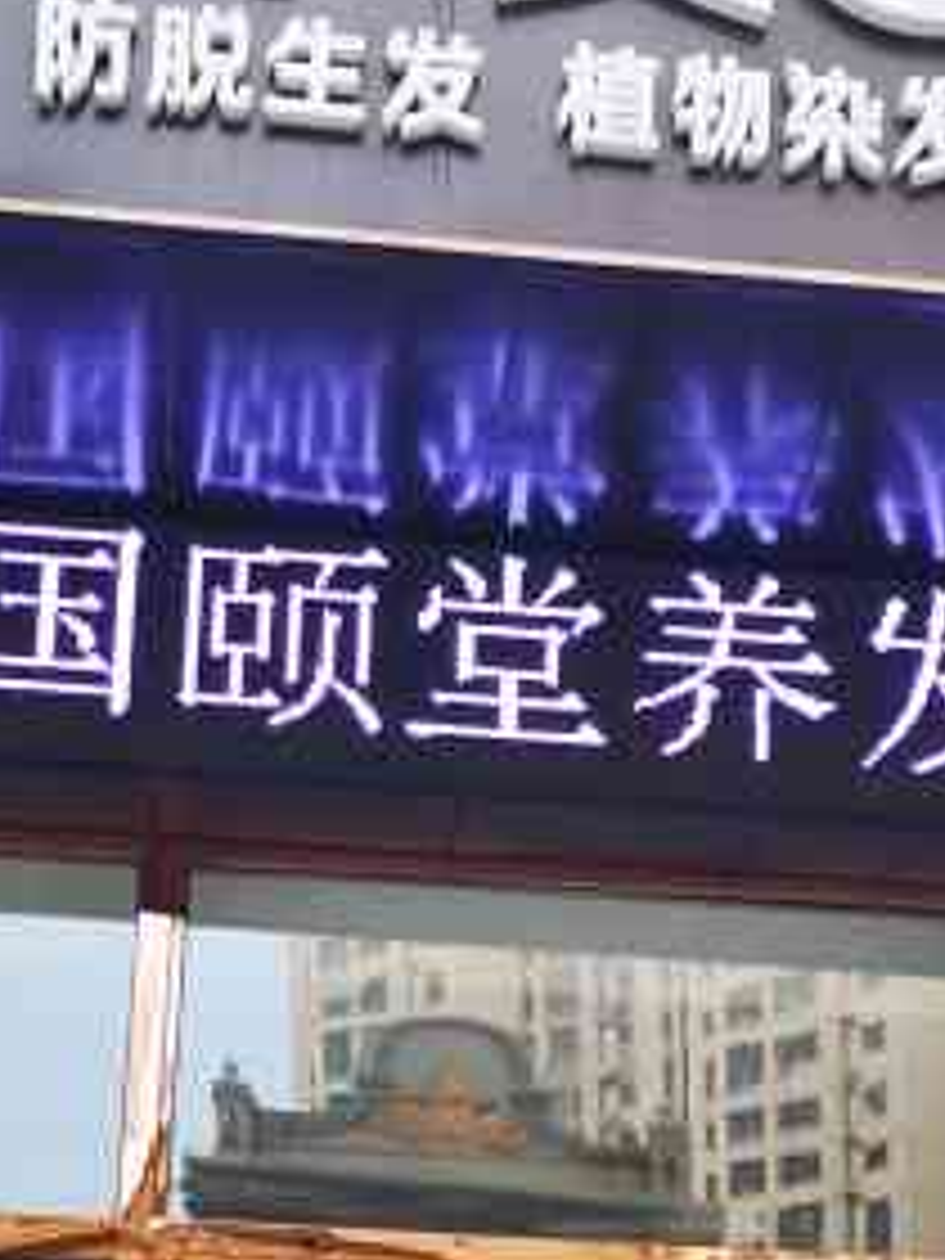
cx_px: 626
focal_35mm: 90
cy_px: 988
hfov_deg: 16.4
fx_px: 3276
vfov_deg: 21.5
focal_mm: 3.95
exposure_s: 1/122
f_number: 1.8
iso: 50
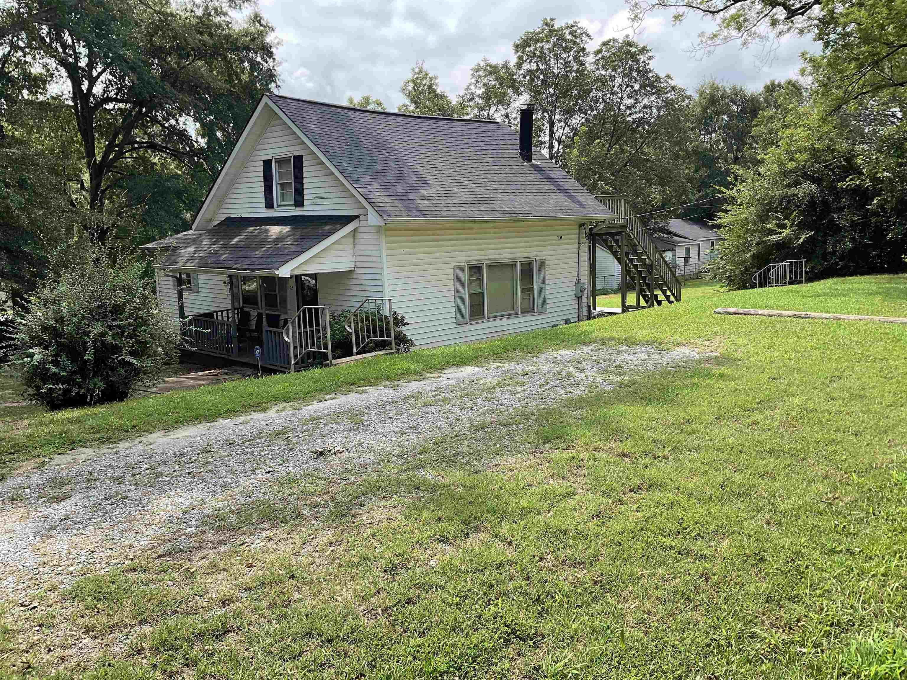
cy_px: 340
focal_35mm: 29
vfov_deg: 48.2
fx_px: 760
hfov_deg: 61.7
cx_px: 454
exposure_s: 1/691
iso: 16
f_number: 1.8
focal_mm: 3
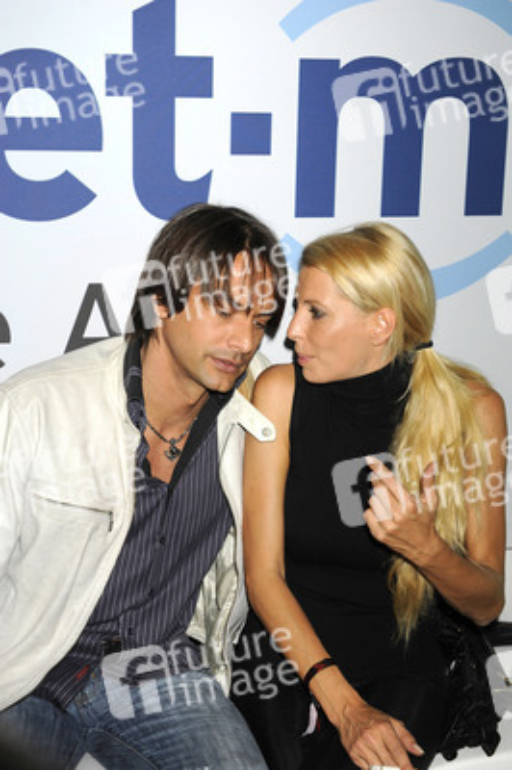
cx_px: 256
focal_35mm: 62
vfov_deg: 32.4
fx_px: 1325
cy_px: 385
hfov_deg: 21.9
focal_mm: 62
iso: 1600
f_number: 5.6
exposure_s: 1/50
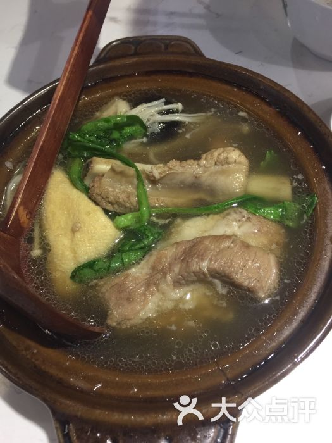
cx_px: 166
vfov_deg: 61.7
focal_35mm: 29
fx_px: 371
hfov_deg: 48.2
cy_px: 222
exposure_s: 1/10
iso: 100
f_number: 2.2
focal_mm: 4.15
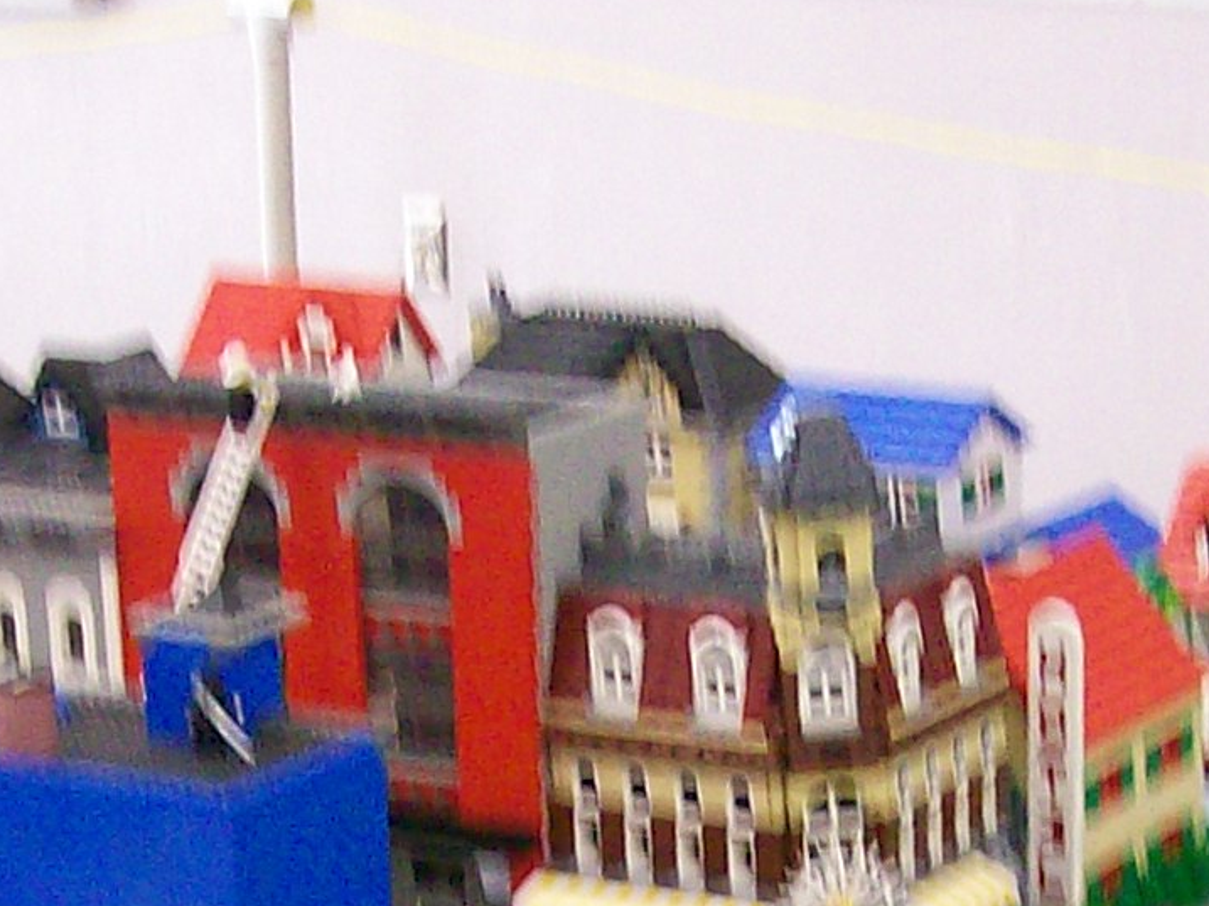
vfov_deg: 10.2
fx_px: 4992
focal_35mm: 143
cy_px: 1034
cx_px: 556
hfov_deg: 13.8
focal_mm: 6
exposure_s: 1/15.1
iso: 160
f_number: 2.7
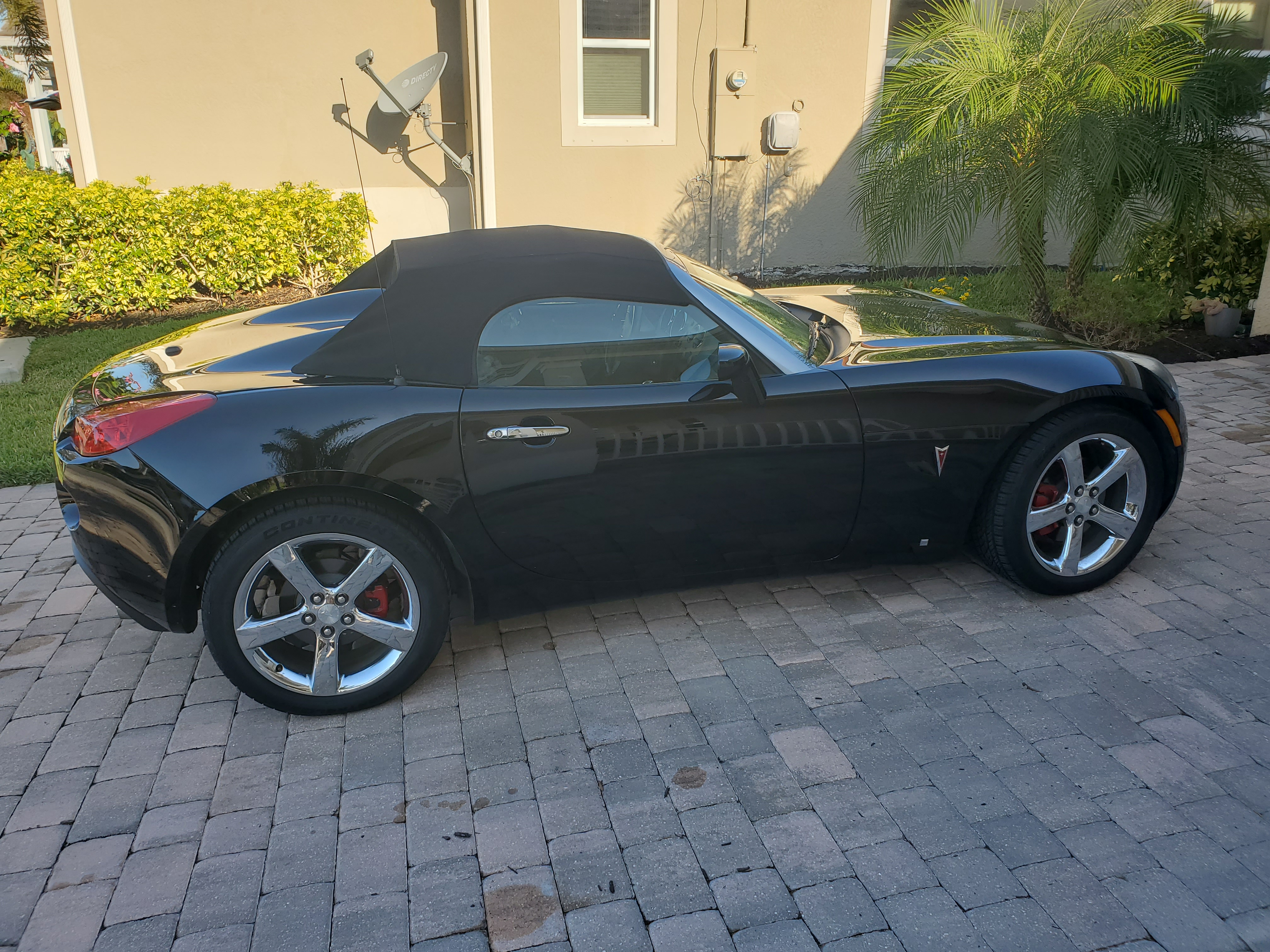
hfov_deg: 67.3
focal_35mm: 26
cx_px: 635
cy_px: 476
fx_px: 954
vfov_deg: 53.1
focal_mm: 4.3
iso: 50
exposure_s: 1/549
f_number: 2.4
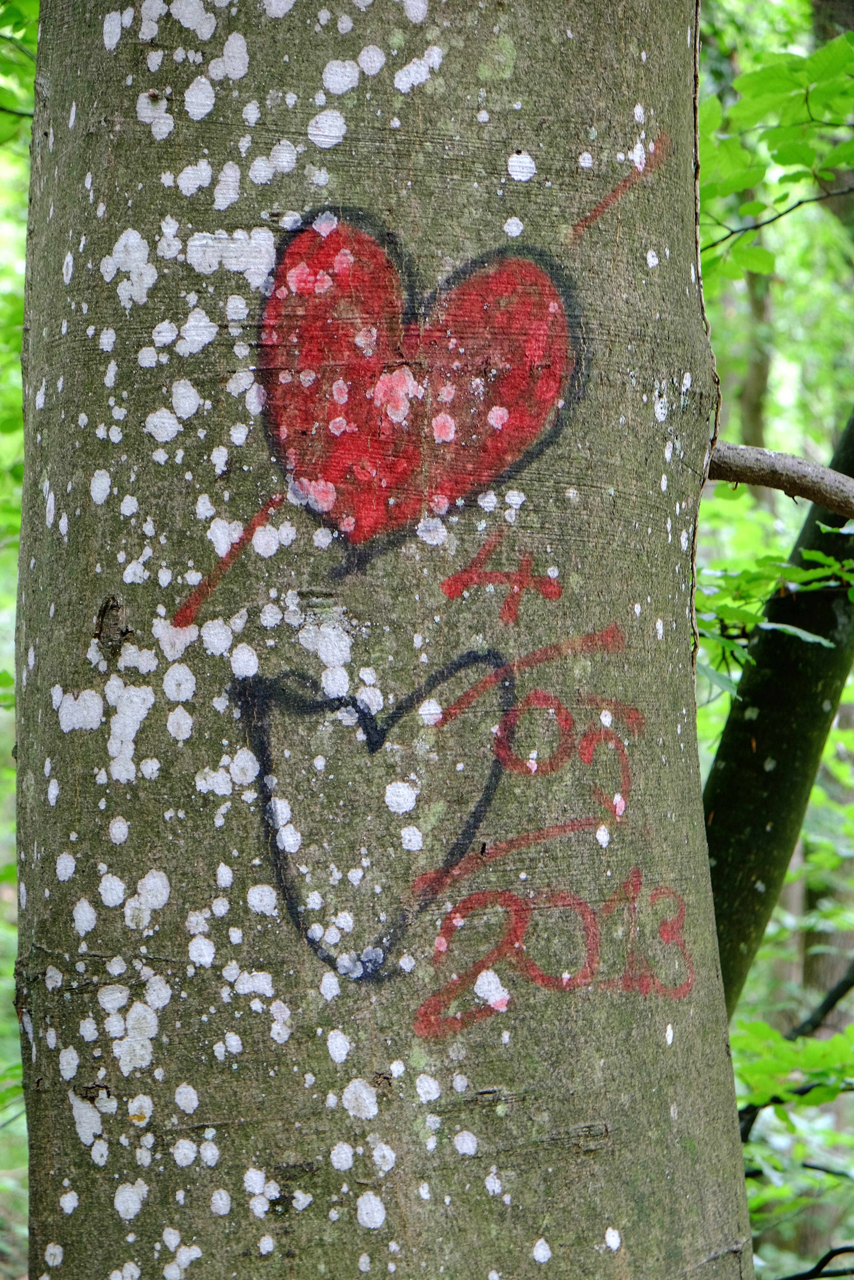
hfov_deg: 16.5
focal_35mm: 83
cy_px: 640
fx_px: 2953
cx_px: 427
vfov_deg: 24.5
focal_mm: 55
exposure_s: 1/6
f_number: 4
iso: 200
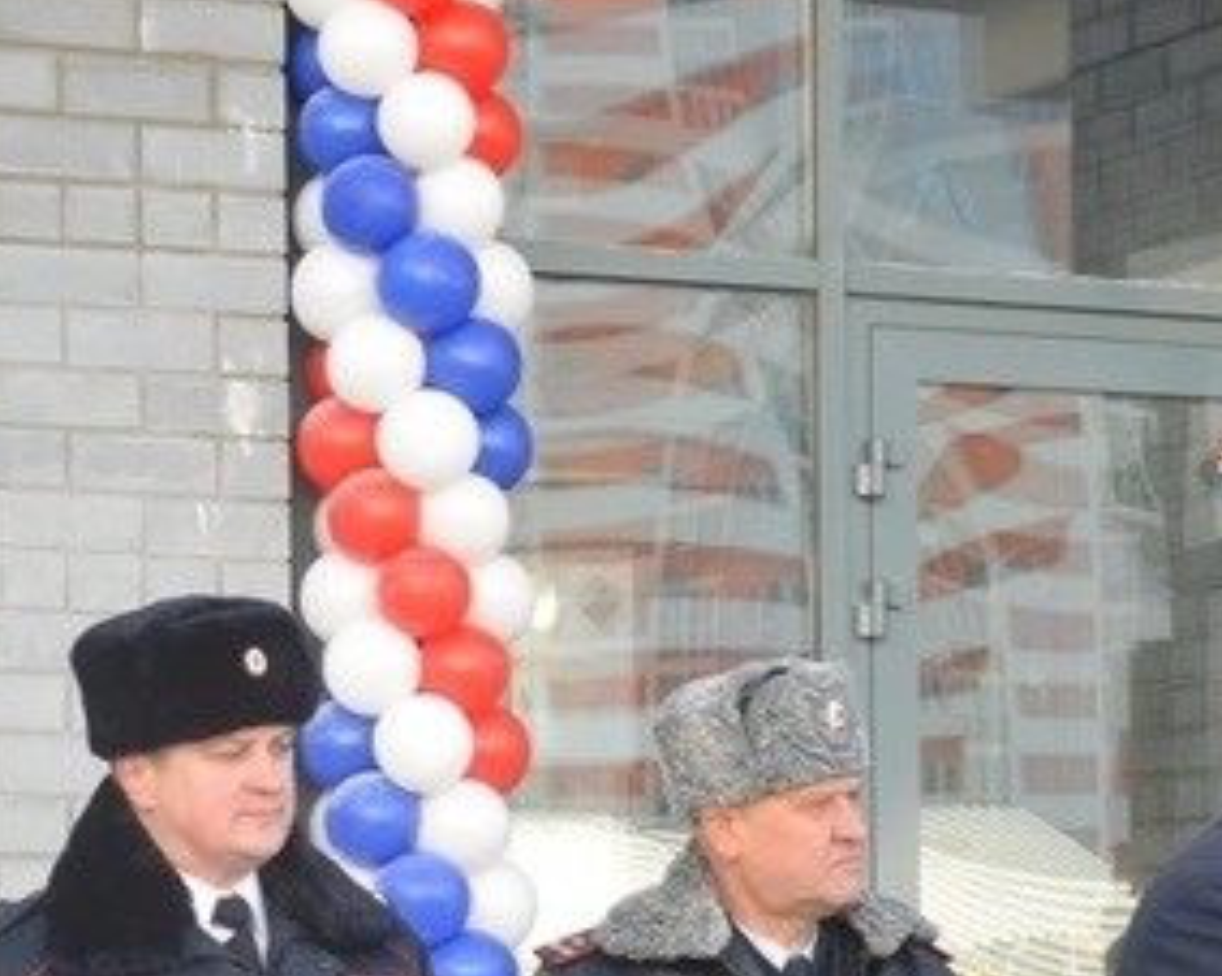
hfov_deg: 14.6
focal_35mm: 132
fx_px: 4772
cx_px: 633
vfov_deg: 11.6
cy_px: 989
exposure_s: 1/500
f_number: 4.5
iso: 900
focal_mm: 38
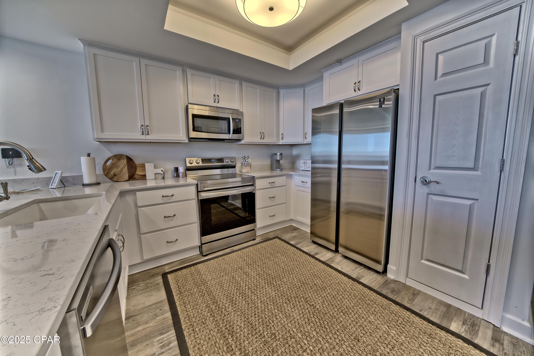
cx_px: 267
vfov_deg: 90.0
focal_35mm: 12
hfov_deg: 112.6
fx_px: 178
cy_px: 178
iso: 200
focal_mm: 12
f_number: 19
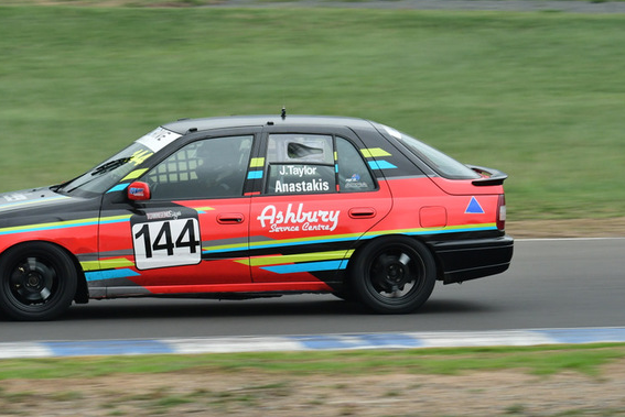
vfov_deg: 5.0
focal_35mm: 275
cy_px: 155
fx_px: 4778
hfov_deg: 7.5
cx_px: 197
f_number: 11
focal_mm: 130
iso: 1000
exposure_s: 1/250
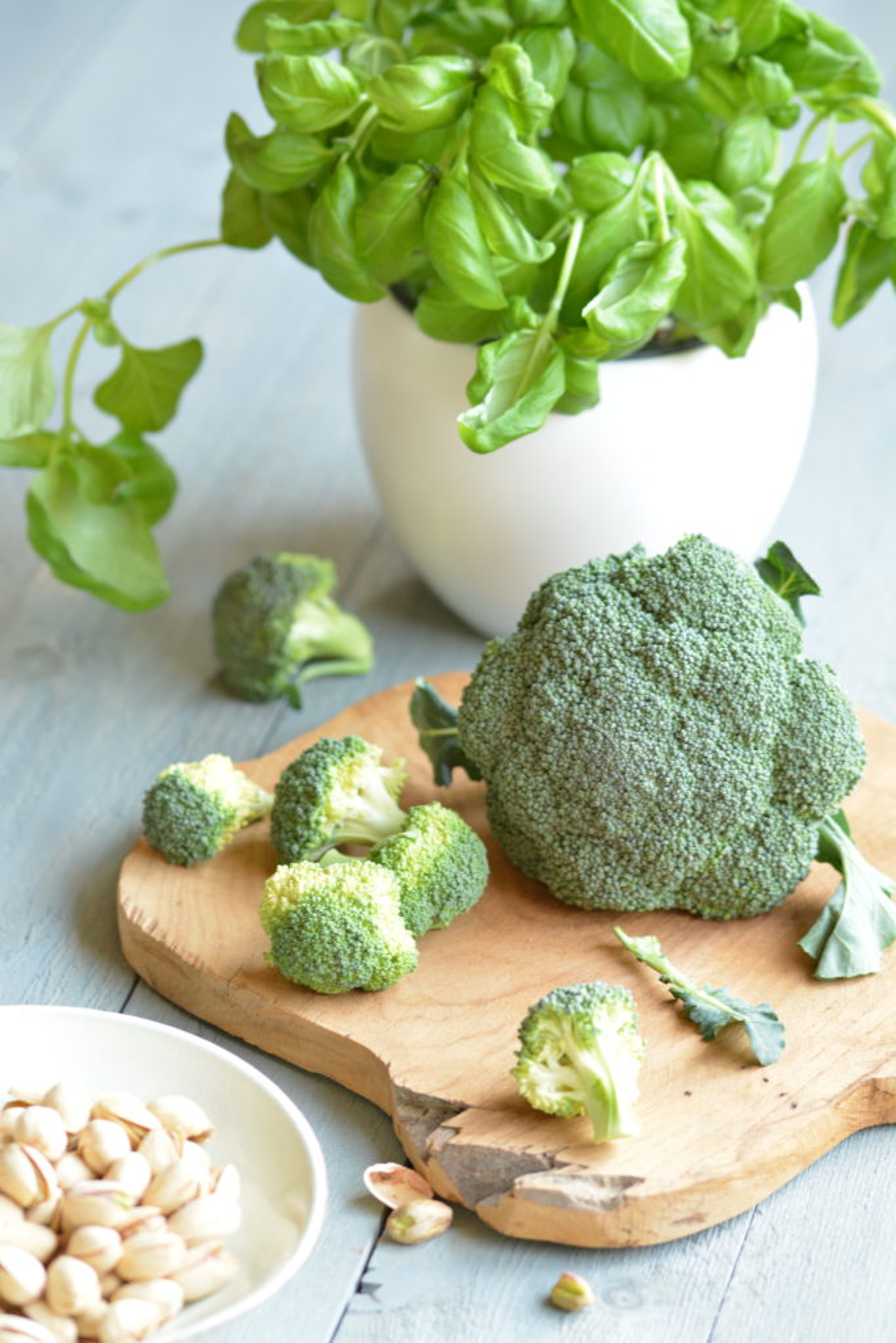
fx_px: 5878
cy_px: 672
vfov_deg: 13.0
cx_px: 448
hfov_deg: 8.7
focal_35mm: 158
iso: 200
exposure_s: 1/15
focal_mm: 105
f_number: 4
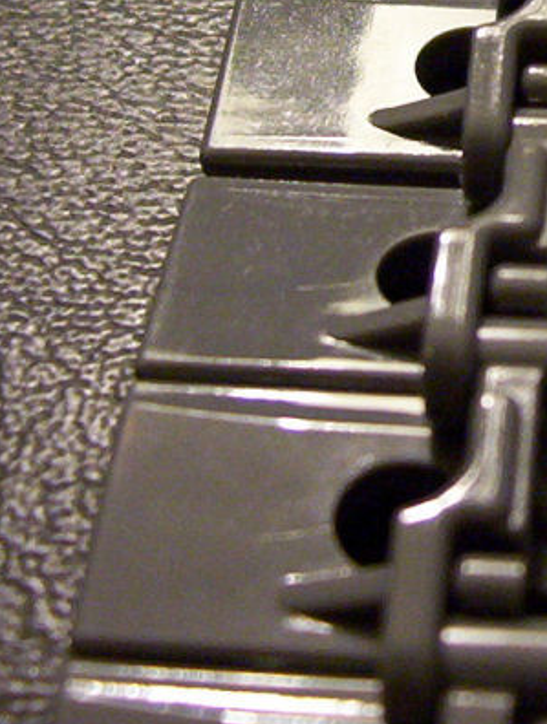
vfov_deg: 15.7
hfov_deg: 11.8
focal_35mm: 124
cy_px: 73
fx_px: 2601
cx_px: 638
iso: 200
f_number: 2.73
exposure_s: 1/14.4
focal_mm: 5.77
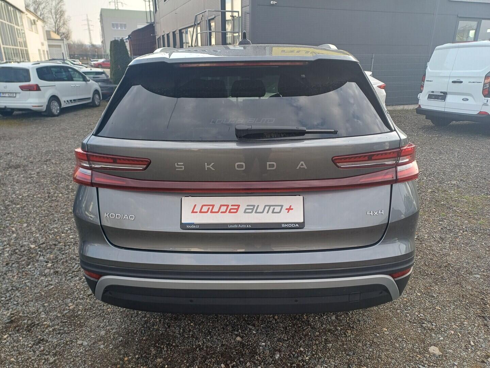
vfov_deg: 54.9
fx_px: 354
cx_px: 245
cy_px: 184
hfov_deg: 69.4
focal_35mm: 25
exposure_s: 1/263
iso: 50
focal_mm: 4.65
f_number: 1.8
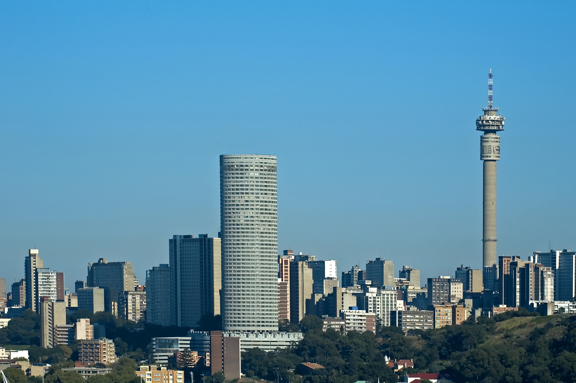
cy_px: 192
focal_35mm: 202
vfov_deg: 6.8
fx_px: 3237
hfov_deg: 10.2
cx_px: 288
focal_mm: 135
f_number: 9
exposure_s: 1/800
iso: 200
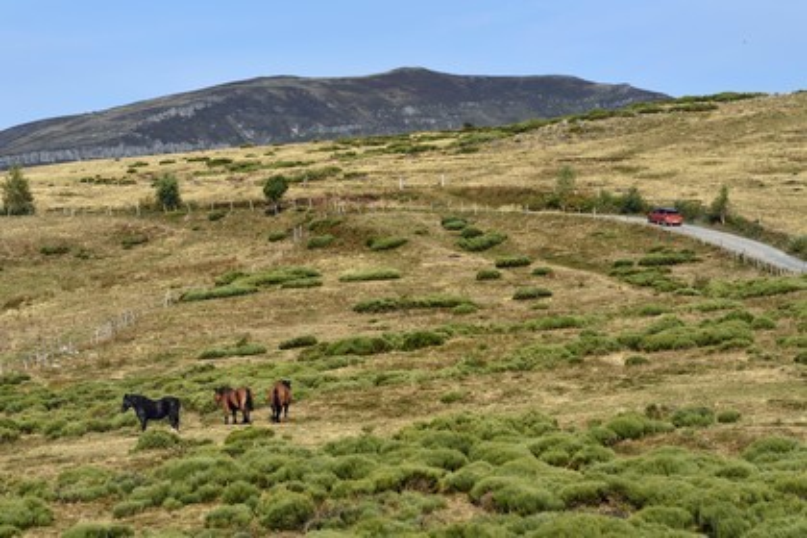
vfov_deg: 7.4
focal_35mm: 185
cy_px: 269
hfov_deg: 11.1
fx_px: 4147
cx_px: 404
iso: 200
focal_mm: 185
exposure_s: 1/320
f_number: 9
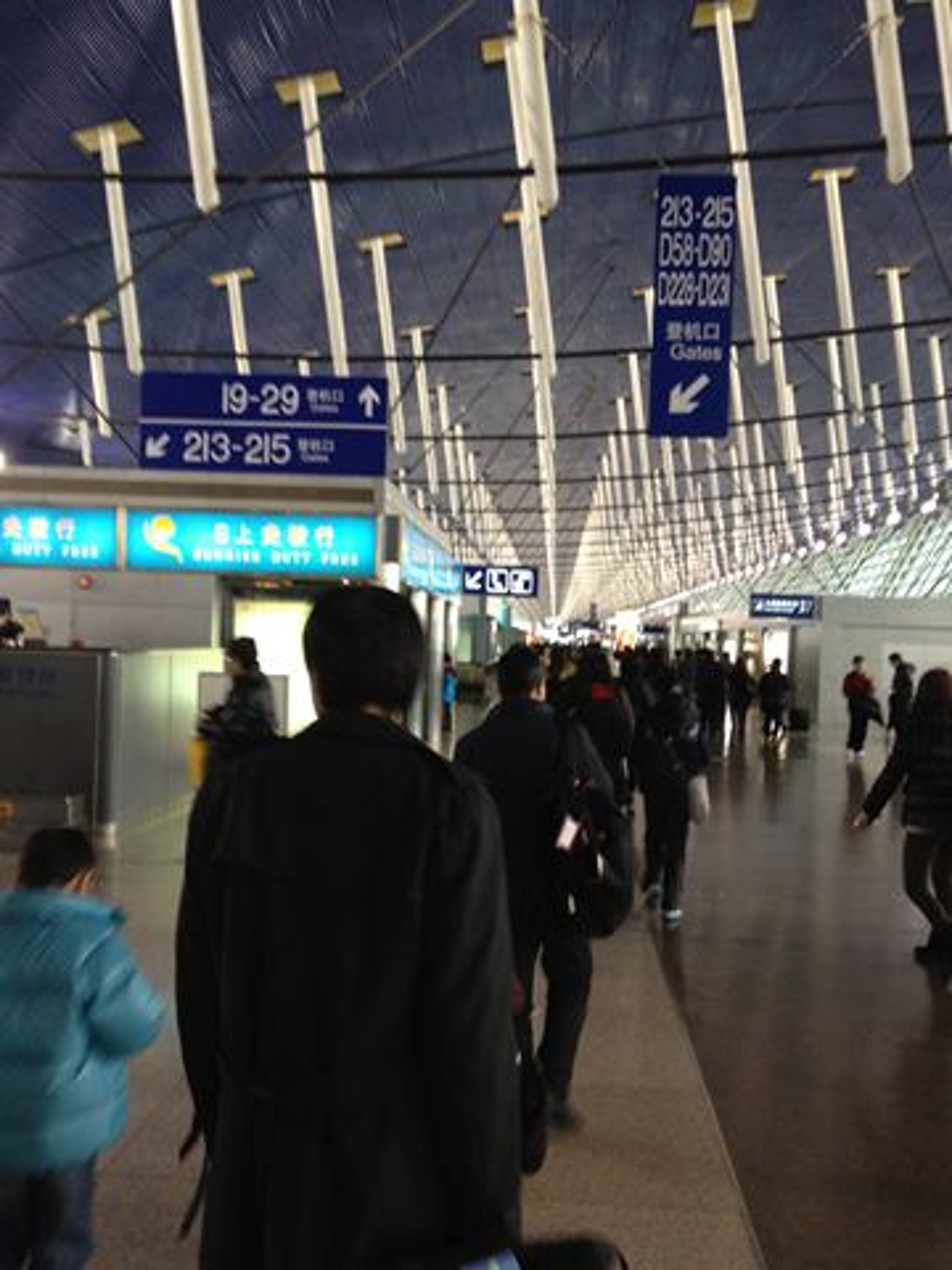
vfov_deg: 52.6
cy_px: 635
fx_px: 1283
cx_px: 476
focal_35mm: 35
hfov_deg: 40.7
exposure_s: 1/20
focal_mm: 4.28
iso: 160
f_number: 2.4
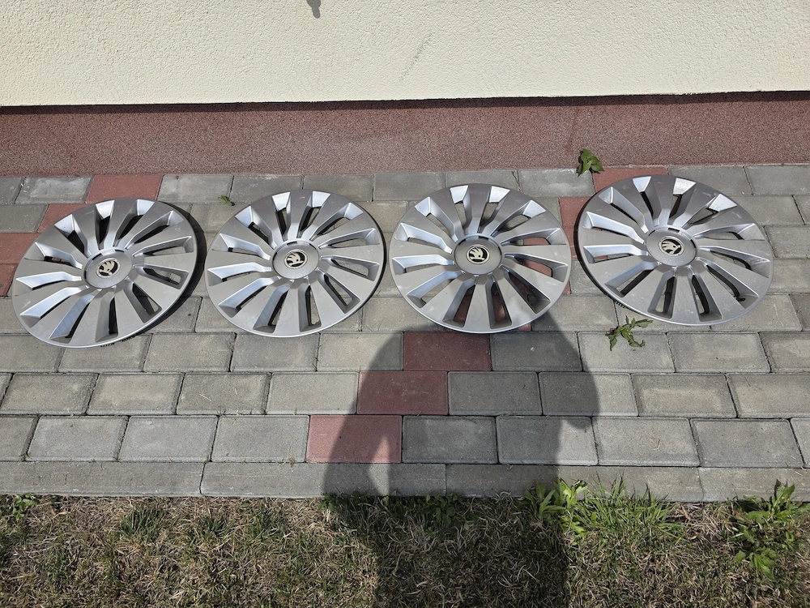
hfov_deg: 73.9
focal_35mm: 23
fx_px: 538
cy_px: 304
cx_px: 405
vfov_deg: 58.9
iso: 50
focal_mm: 6.3
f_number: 1.7
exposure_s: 1/7944
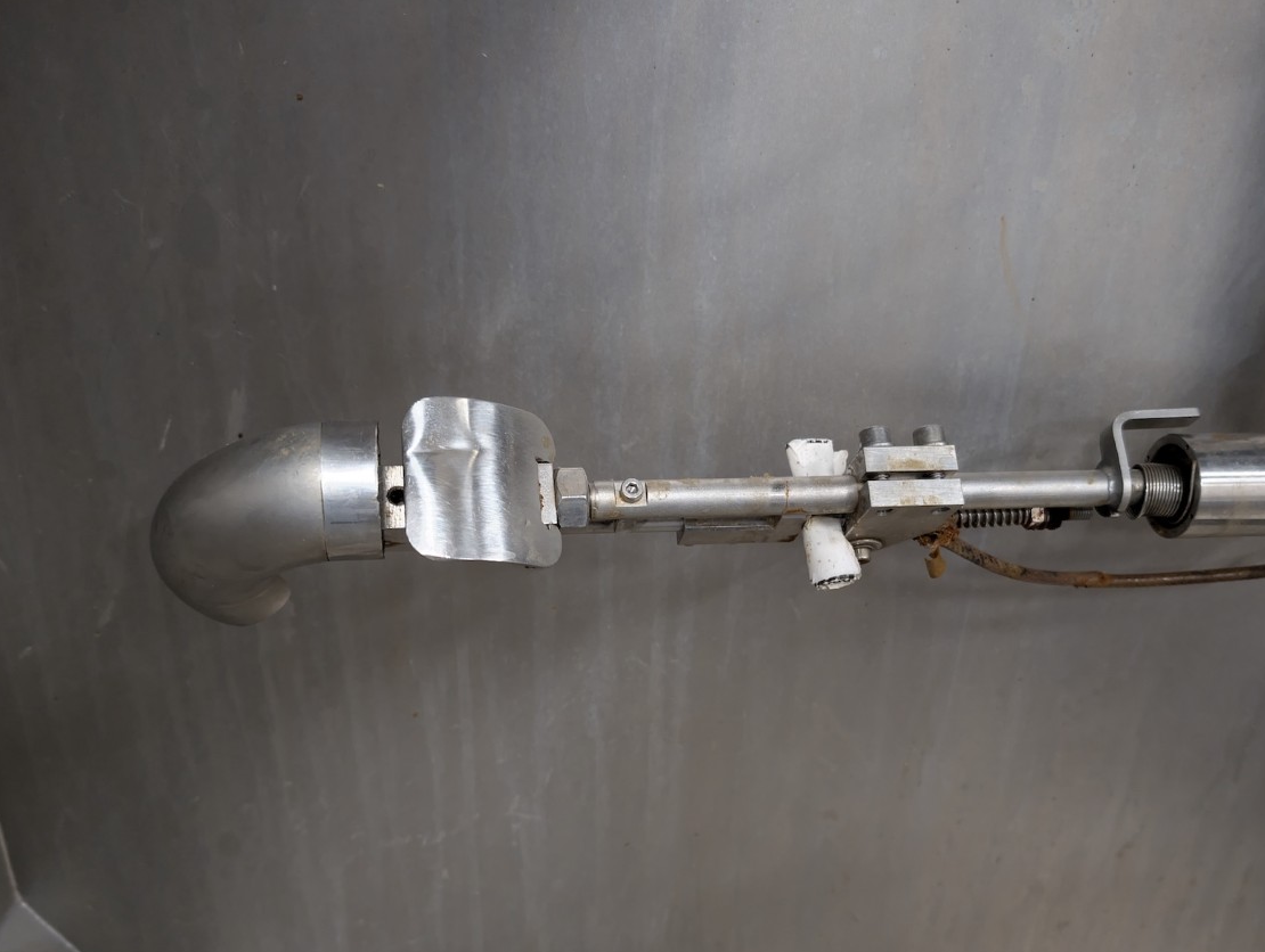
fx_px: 1135
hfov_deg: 58.2
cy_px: 573
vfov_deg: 45.3
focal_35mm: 31
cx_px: 664
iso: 691
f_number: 1.68
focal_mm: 6.9
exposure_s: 1/50
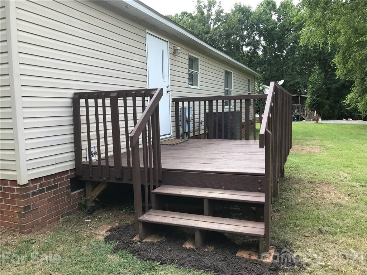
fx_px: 297
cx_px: 184
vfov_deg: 49.7
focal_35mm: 28
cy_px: 138
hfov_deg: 63.4
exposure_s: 1/354
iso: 20
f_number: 1.8
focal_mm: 3.99
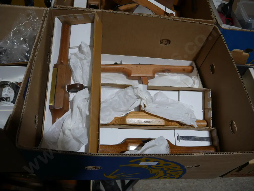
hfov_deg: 63.4
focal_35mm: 28
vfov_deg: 49.8
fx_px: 206
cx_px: 127
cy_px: 96
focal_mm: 14
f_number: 3.5
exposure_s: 1/125
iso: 200
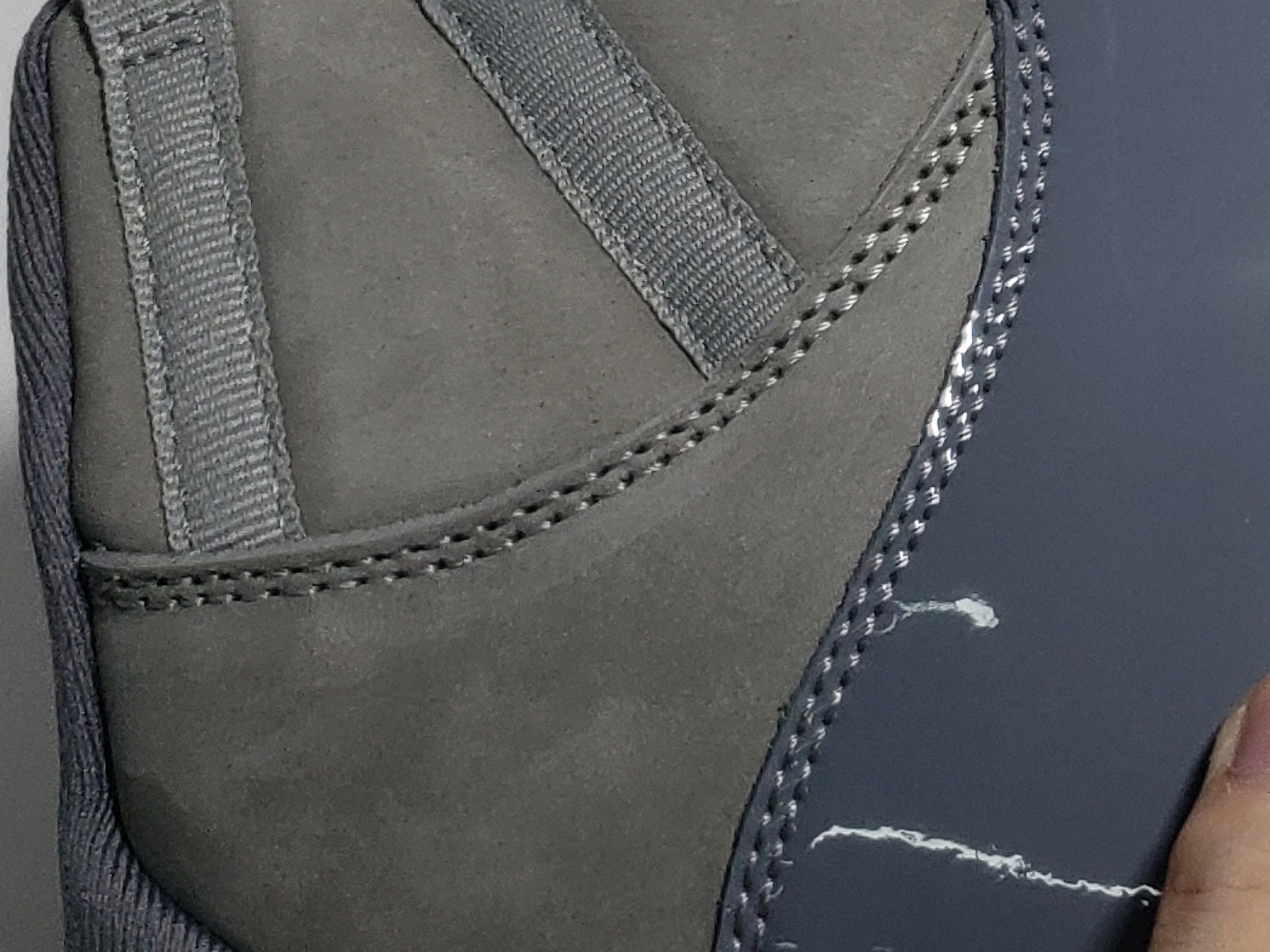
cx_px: 2031
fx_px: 3669
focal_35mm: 100
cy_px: 62
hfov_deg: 17.2
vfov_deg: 14.6
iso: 50
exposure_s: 1/560
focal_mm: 4.3
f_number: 1.5
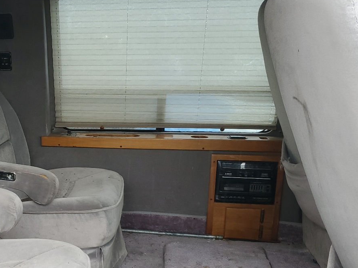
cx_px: 48
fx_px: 486
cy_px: 178
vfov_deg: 30.7
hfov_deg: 38.2
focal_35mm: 47
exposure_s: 1/120
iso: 63
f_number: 1.5
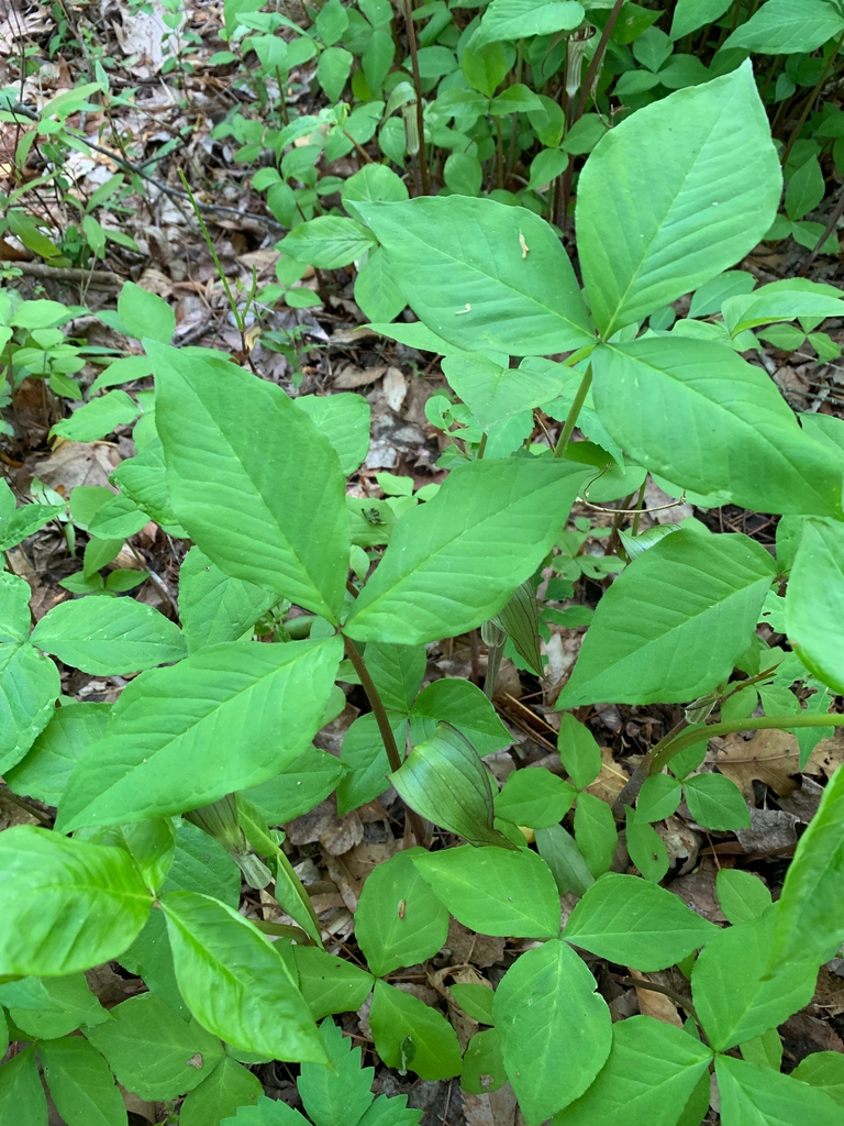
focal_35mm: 26
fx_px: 845
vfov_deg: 67.3
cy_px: 563
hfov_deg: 53.1
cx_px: 422
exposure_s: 1/60
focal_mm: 4.25
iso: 100
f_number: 1.8
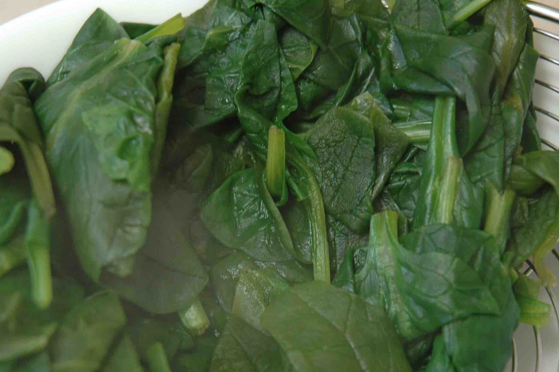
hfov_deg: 13.1
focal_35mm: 157
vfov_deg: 8.7
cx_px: 270
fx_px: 2437
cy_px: 271
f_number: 4.5
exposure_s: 1/15
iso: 400
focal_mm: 70
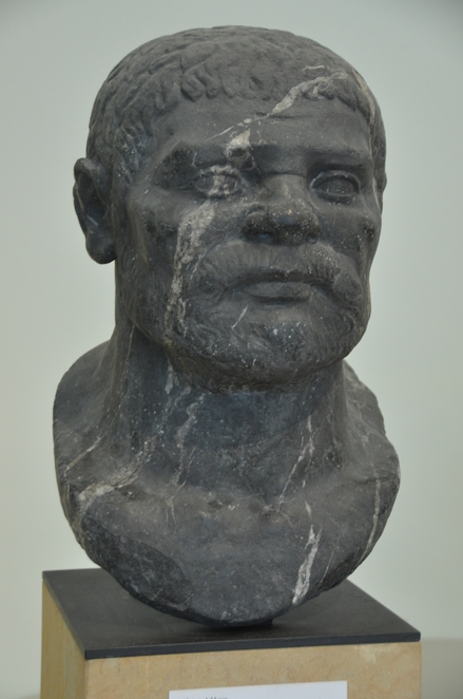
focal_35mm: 82
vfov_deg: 24.7
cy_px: 350
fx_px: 1597
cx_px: 232
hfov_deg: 16.5
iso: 800
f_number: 4.8
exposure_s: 1/15
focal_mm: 55
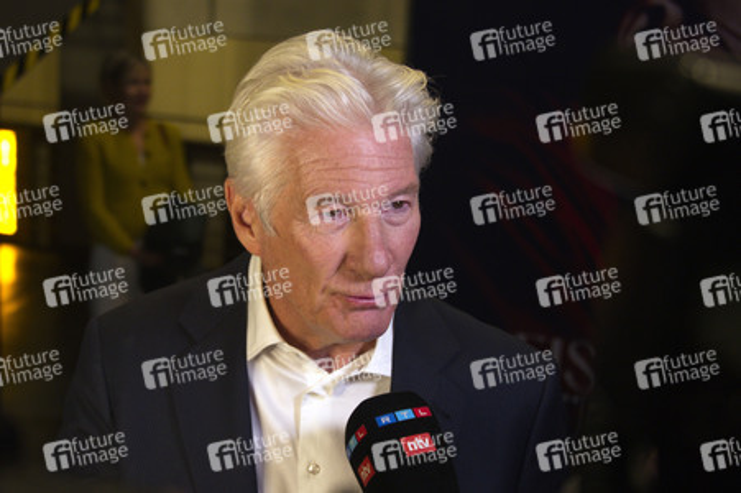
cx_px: 370
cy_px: 246
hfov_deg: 41.1
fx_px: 987
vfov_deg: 28.0
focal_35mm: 48
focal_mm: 48
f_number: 4.2
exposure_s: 1/50
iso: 1600
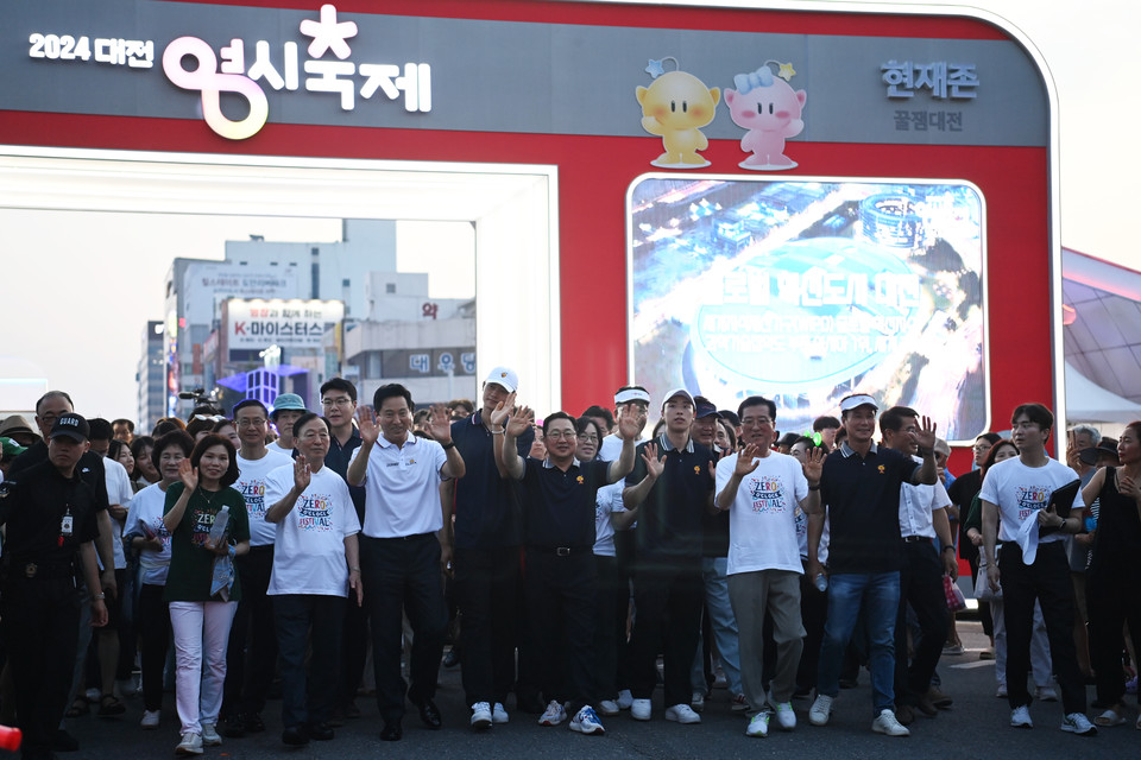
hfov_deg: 28.8
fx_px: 2218
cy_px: 380
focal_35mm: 70
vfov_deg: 19.5
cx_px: 570
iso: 1000
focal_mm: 70
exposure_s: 1/100
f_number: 2.8
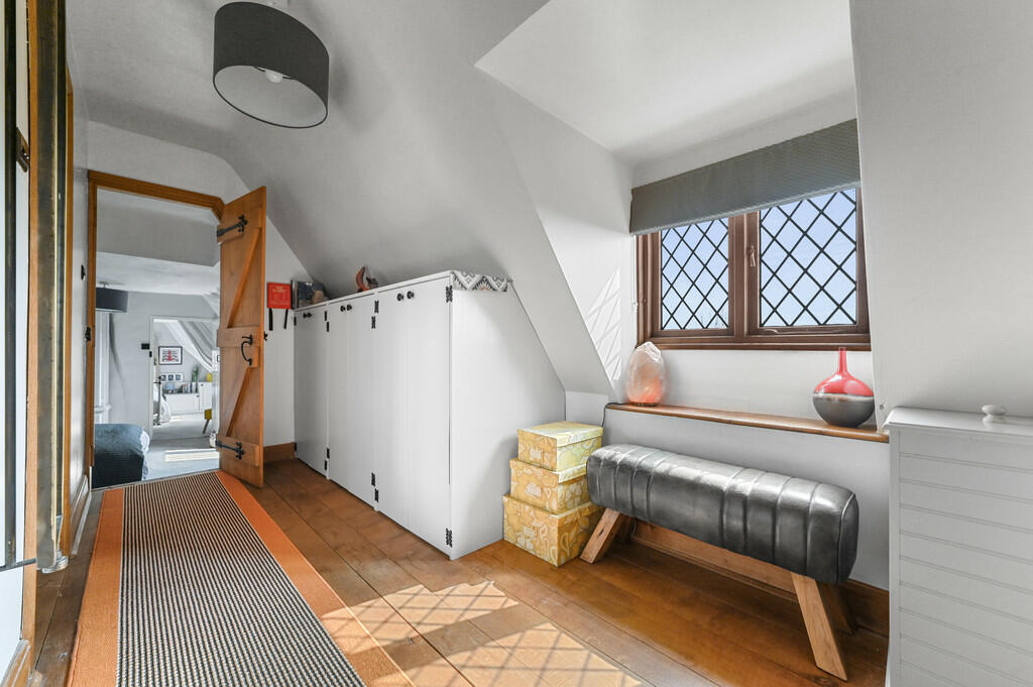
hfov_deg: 104.3
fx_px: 401
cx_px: 516
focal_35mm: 14
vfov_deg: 81.1
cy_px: 344
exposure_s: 1/15
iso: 400
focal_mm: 14
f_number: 8
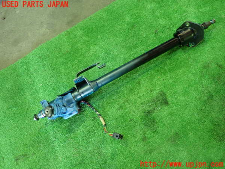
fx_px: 195
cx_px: 112
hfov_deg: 60.0
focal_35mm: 30
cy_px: 84
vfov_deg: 46.8
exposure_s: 1/50
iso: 800
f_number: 2.3
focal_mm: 5.5
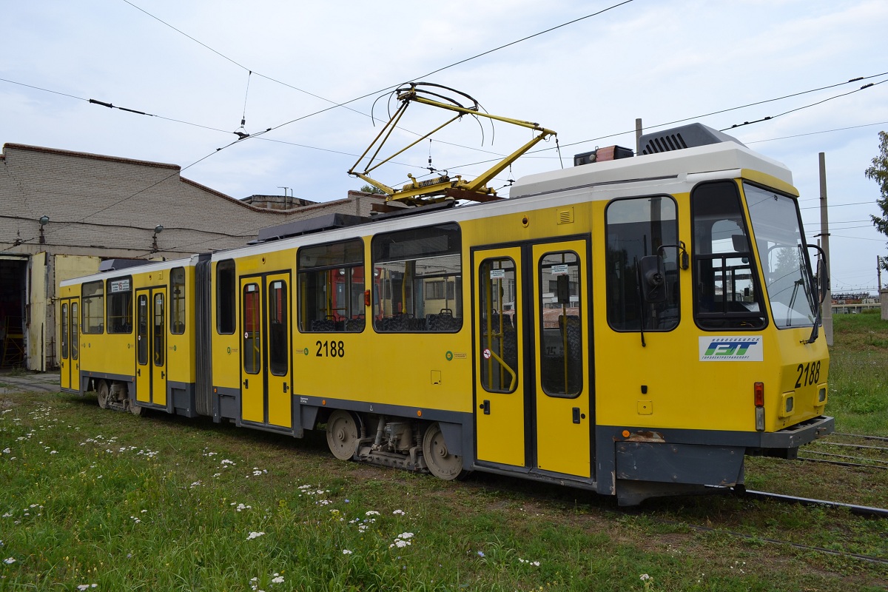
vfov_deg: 47.9
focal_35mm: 27
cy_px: 296
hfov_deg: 67.4
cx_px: 444
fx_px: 666
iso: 100
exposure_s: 1/160
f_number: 6.3
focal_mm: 18
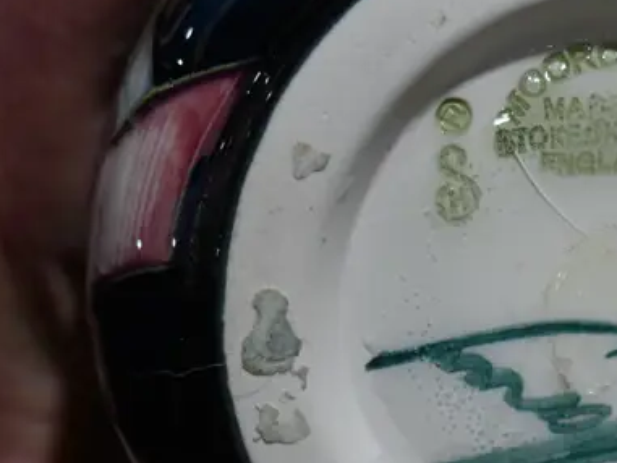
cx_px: 596
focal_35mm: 102
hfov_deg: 18.8
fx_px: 1819
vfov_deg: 14.4
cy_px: 376
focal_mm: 19
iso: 200
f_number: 4.1
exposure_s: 1/80
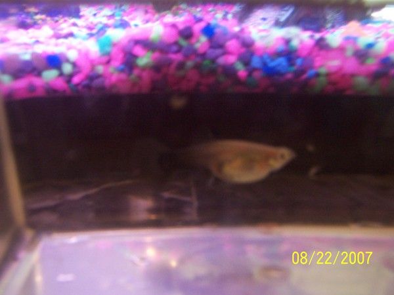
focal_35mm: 36
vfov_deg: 39.7
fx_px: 410
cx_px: 197
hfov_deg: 51.4
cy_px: 148
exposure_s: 1/8
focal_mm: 5.6
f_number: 2.8
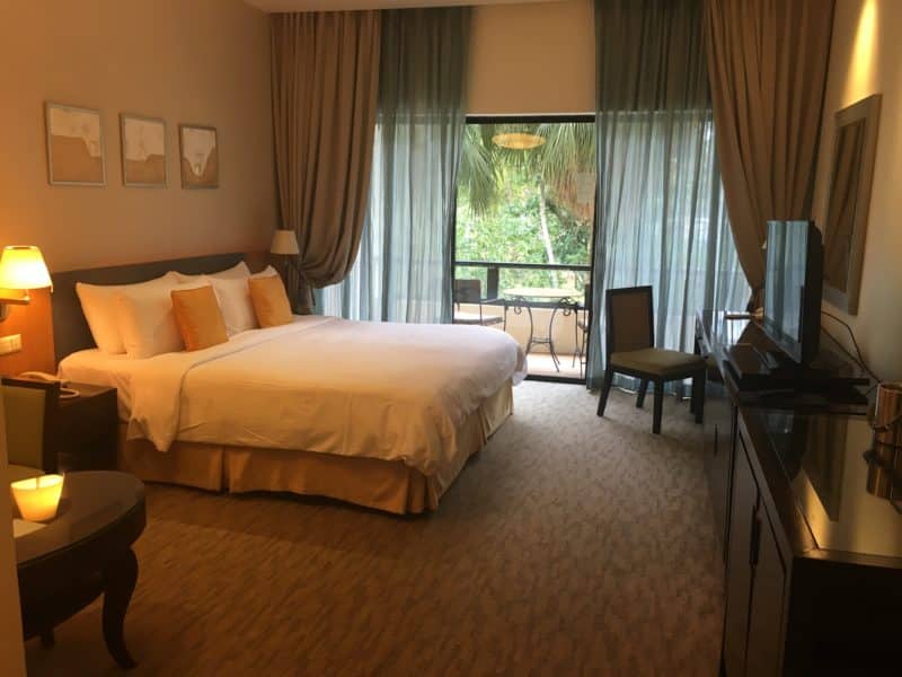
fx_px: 756
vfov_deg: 48.2
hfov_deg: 61.7
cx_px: 451
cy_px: 338
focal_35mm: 29
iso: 64
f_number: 2.2
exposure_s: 1/33
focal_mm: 4.15
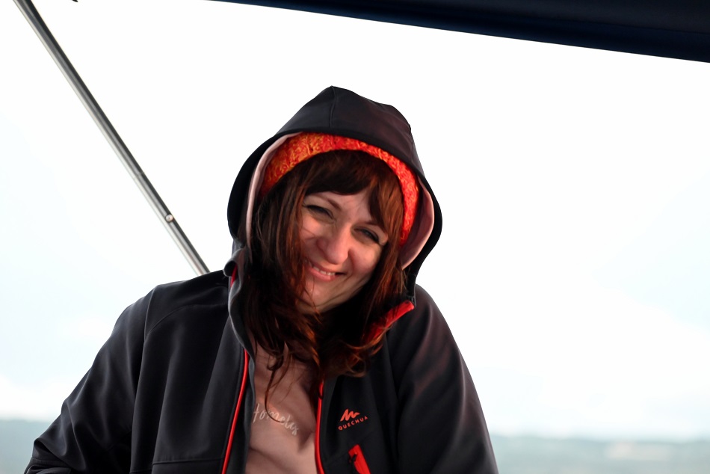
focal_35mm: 95
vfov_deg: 14.4
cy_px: 237
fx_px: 1874
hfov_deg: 21.5
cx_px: 355
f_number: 4.5
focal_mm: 95
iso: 3200
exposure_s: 1/125
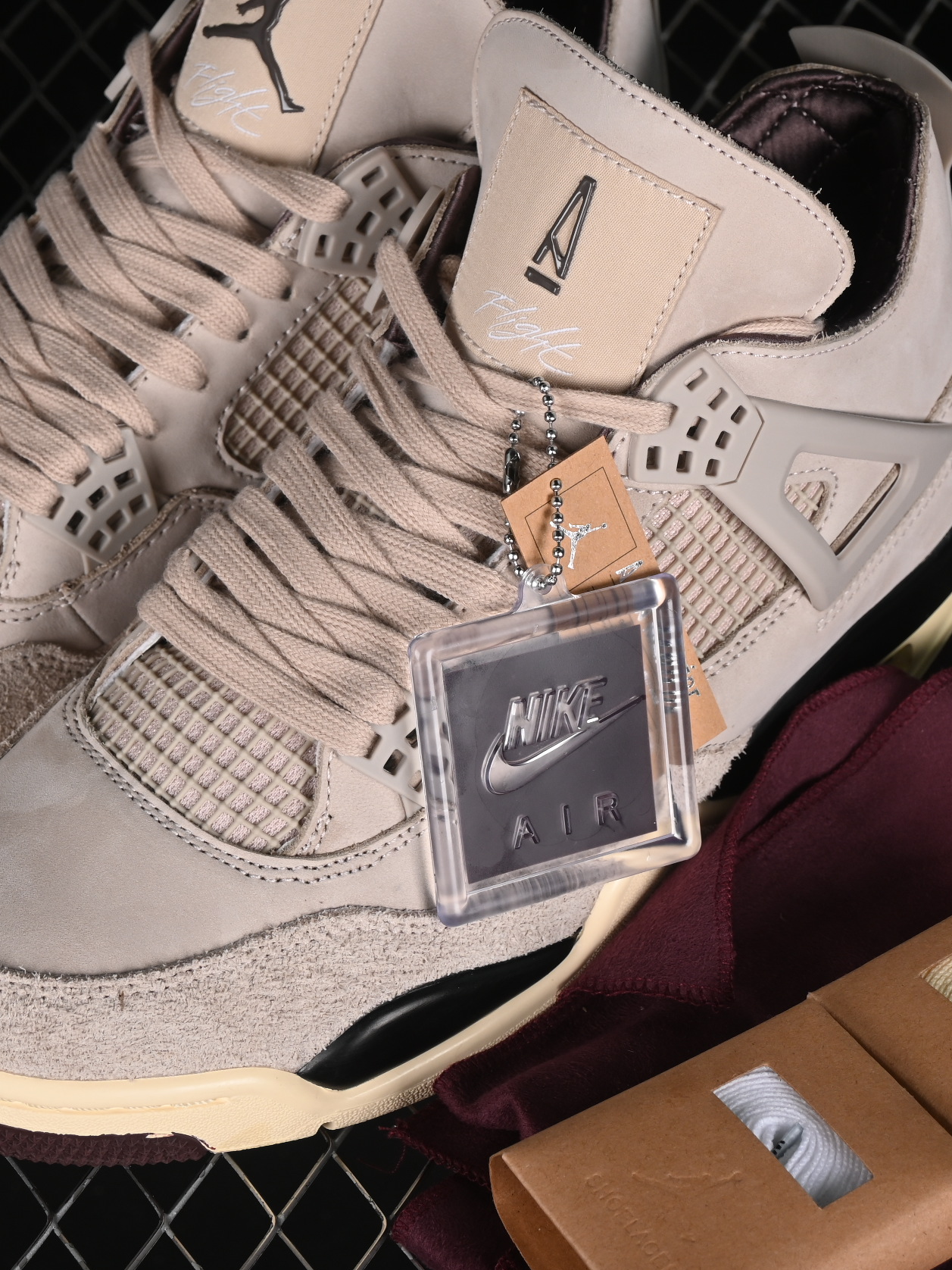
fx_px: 4217
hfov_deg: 12.9
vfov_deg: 17.1
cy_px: 576
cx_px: 364
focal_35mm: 115
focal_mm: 48
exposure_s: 1/160
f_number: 7.1
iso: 160
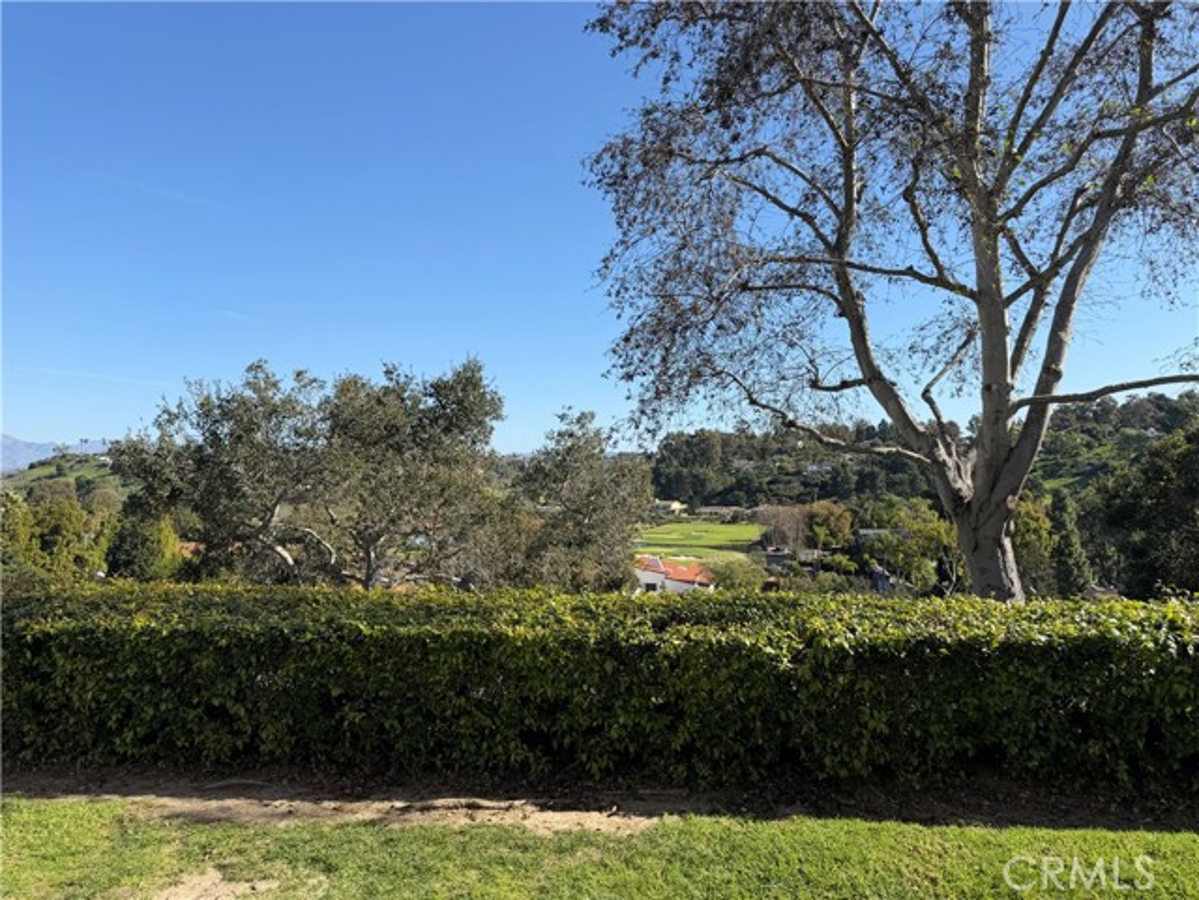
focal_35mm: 24
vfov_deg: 56.8
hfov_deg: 71.6
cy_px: 450
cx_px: 600
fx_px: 831
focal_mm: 6.76
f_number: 1.78
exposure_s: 1/3584
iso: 80
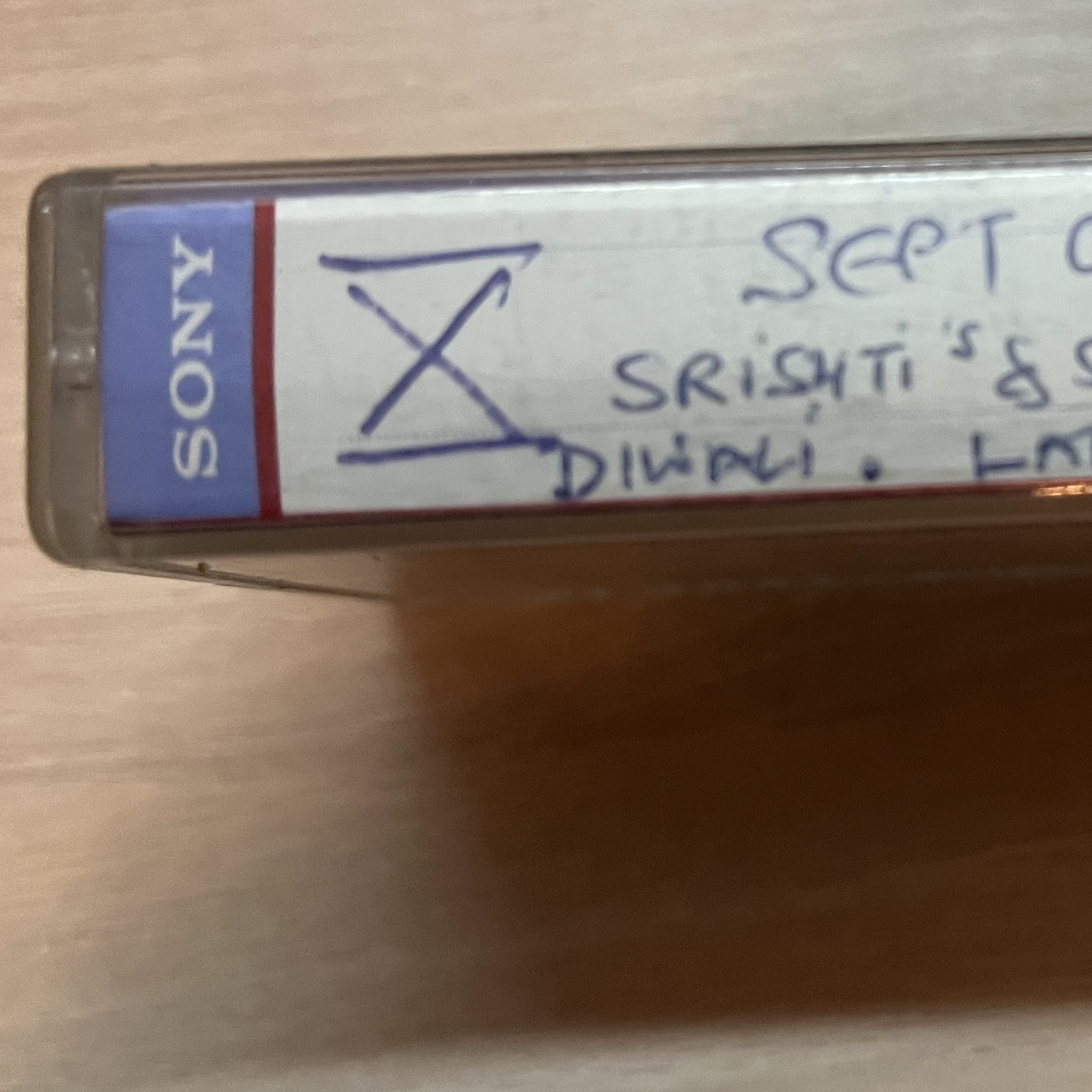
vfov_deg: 32.7
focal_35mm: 52
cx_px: 1003
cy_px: 420
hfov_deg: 31.1
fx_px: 1856
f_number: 1.6
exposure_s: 1/50
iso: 200
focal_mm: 5.1
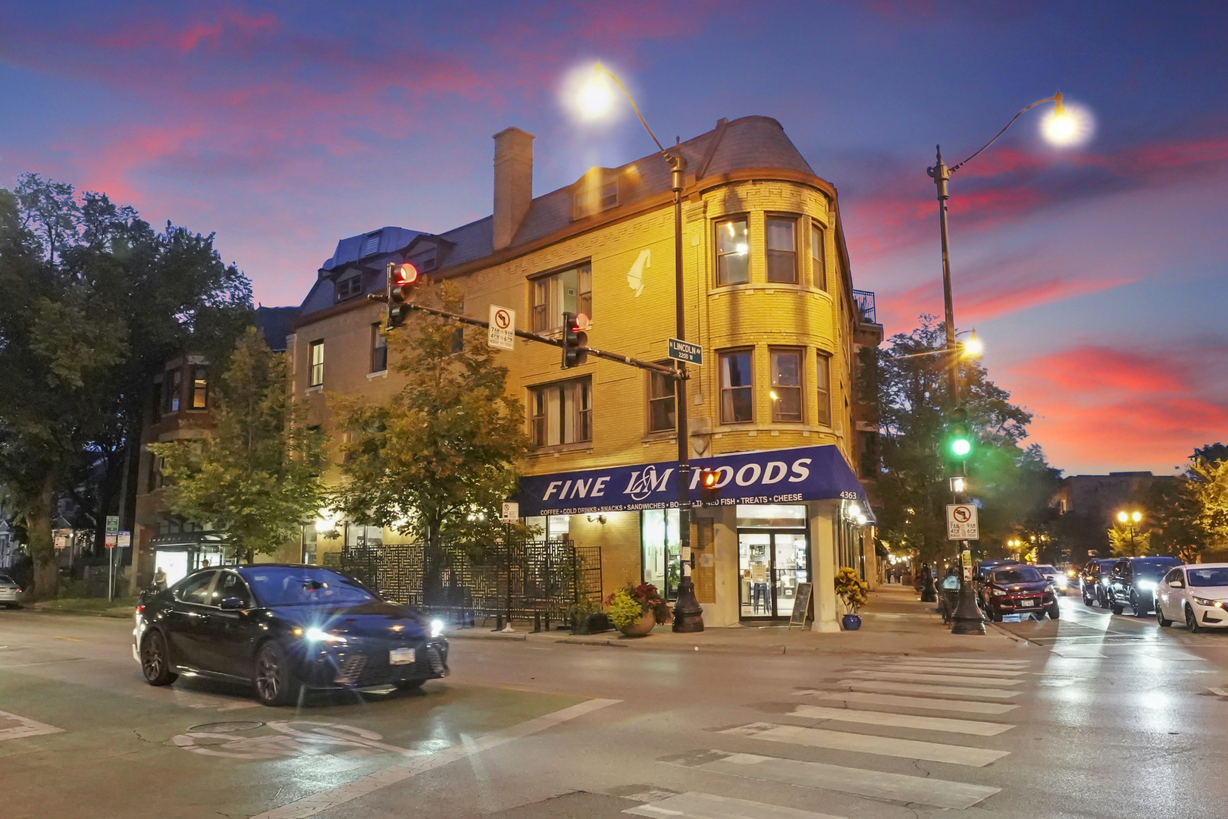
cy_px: 410
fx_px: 921
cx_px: 614
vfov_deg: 47.9
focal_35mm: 27
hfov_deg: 67.4
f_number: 11
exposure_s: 1/13
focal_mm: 18.4
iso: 12800
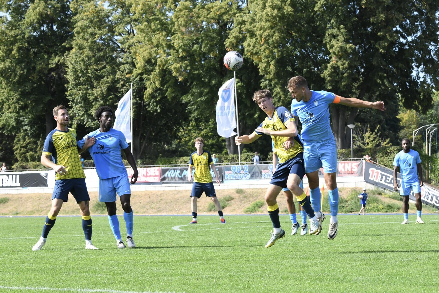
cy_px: 146
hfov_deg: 18.3
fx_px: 1366
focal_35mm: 112
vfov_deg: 12.2
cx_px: 220
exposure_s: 1/1600
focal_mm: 112
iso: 2000
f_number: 9
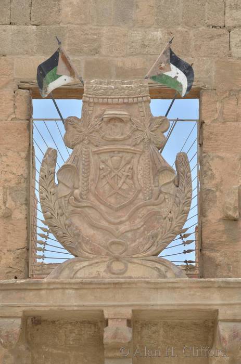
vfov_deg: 13.1
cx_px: 120
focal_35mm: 158
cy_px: 182
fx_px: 1590
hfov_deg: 8.7
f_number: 9
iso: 100
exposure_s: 1/200
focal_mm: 105
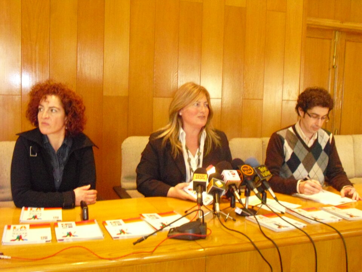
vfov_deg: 32.9
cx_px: 181
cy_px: 136
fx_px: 460
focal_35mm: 44
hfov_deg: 42.9
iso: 1600
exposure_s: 1/60
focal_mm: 7.7
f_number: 3.4
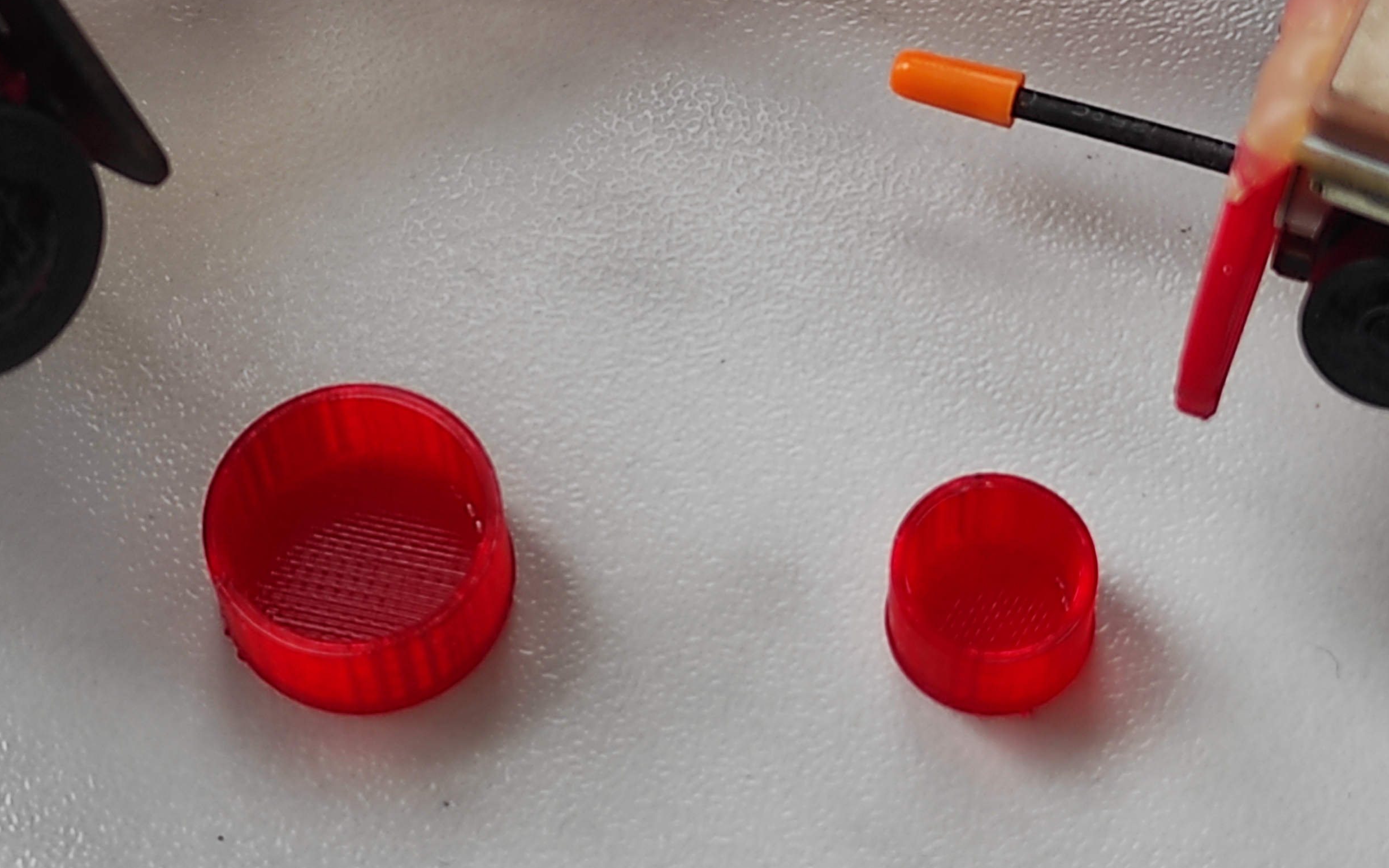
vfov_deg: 25.5
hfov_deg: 40.3
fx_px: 1893
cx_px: 630
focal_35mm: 50
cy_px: 216
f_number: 1.89
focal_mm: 5.43
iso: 139
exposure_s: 1/100
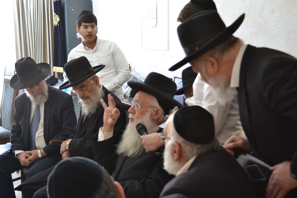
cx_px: 148
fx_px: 396
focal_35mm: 48
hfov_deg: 41.1
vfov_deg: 28.1
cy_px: 99
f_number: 4.8
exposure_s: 1/60
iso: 800
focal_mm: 32
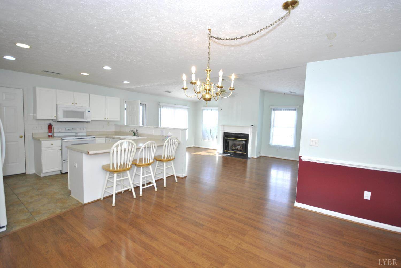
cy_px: 134
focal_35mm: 15
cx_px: 200
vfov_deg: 77.5
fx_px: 167
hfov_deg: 100.3
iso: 200
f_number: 4
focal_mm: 10
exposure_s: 1/60
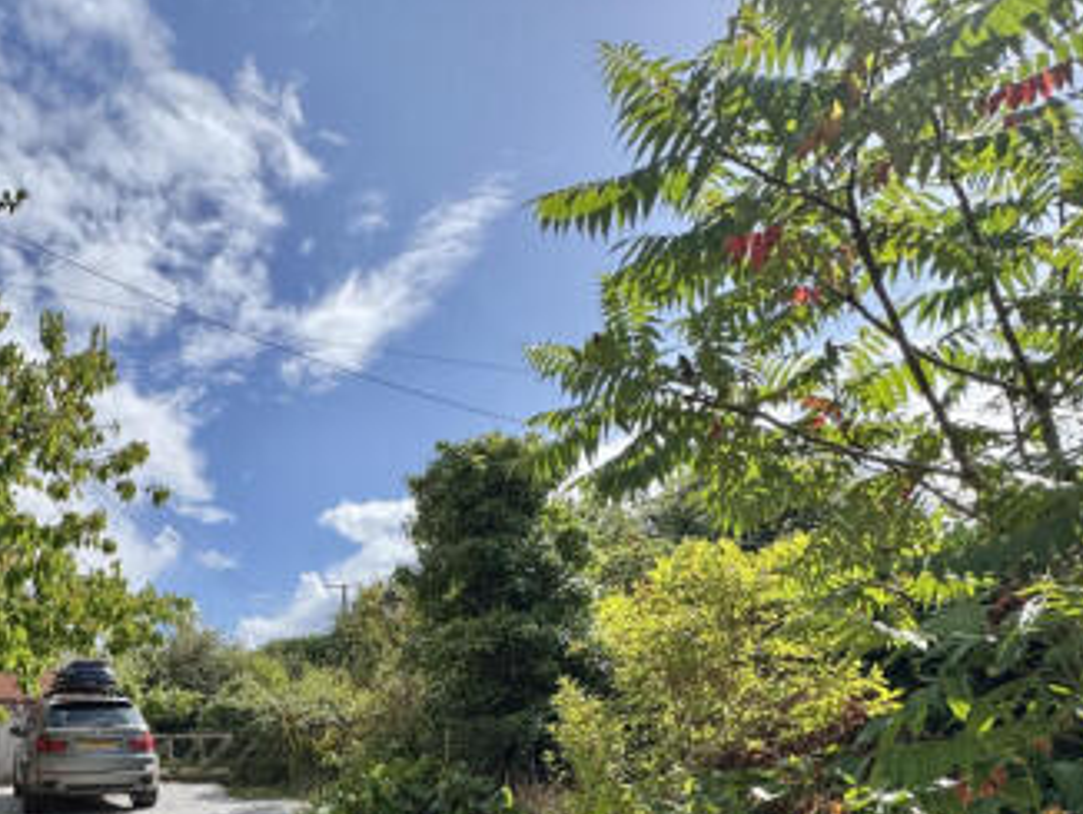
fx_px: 783
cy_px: 713
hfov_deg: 61.3
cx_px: 161
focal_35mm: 25
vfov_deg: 49.7
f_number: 2.2
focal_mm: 2.22
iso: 40
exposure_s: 1/1567
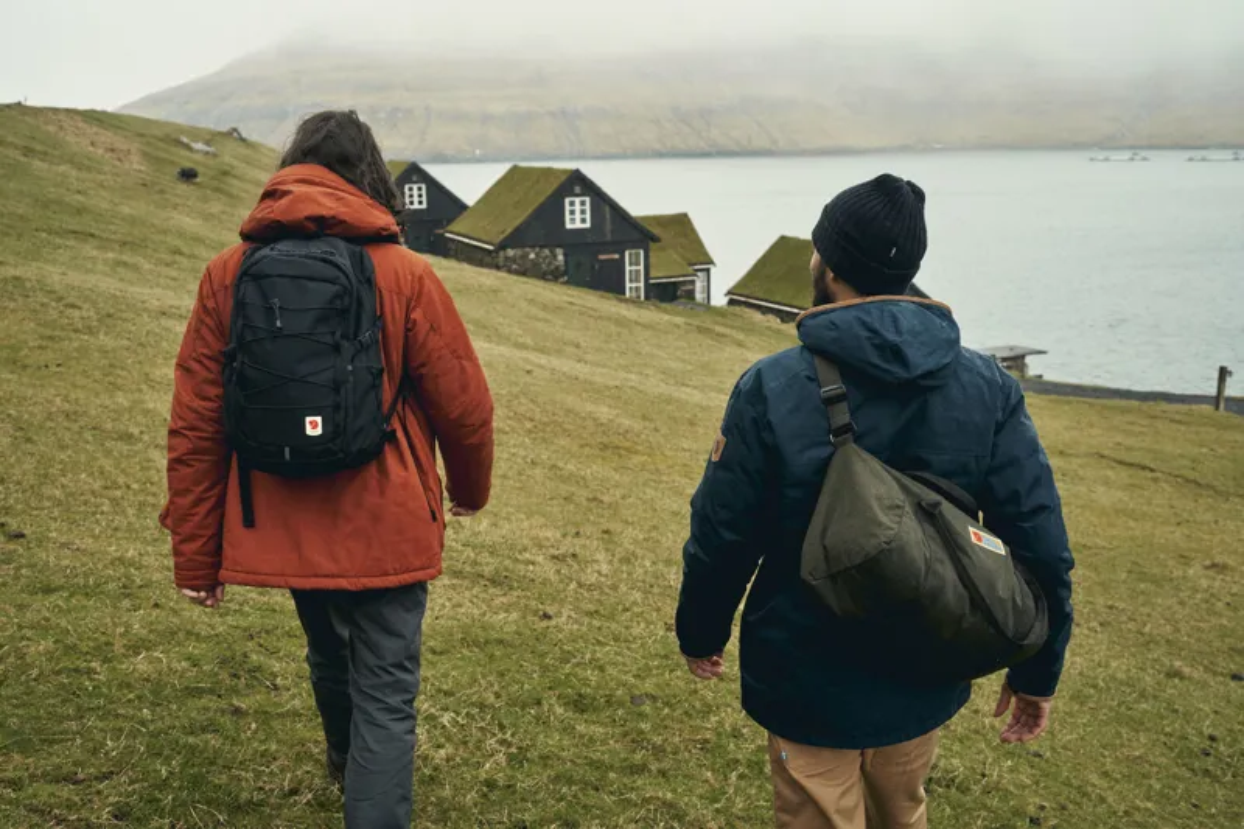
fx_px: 1209
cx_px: 622
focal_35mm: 35
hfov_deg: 54.4
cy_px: 414
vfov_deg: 37.8
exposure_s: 1/500
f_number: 5.6
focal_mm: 35
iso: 640
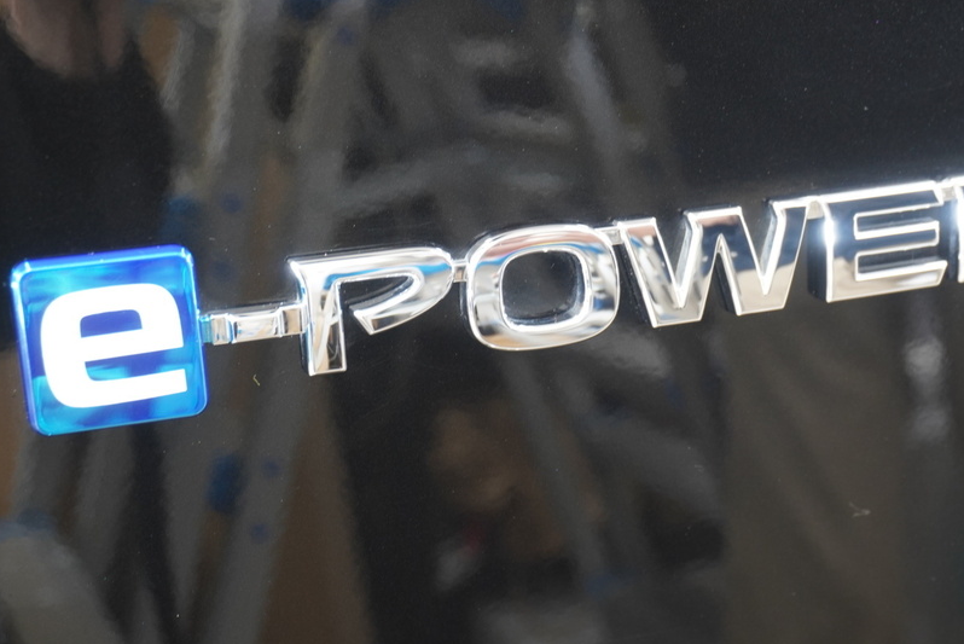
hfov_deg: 30.2
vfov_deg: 20.5
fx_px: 1784
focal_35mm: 67
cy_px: 341
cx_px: 558
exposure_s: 1/5
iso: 500
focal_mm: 37
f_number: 6.3
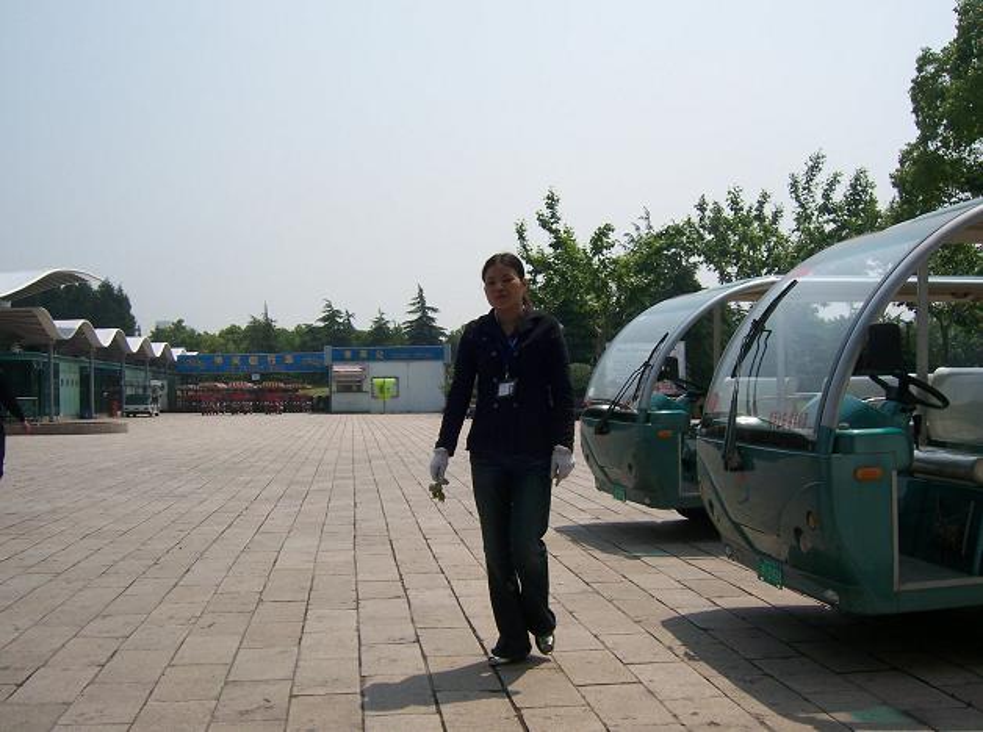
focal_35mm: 36
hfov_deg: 51.5
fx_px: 1020
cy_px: 366
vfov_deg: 39.5
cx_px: 492
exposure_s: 1/800
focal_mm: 6
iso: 80
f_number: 4.5
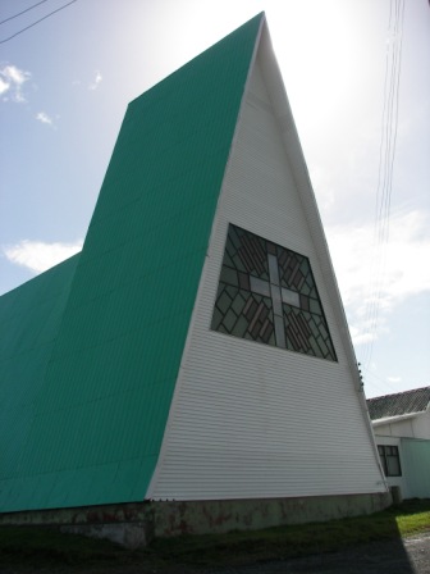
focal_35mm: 36
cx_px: 215
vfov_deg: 51.4
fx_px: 596
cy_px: 287
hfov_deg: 39.7
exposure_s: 1/800
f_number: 4
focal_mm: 6
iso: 50
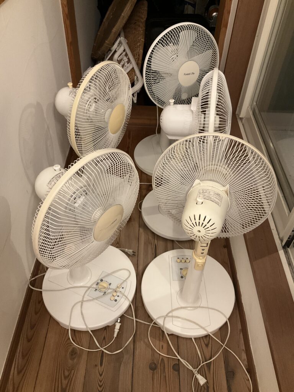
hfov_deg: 48.2
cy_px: 196
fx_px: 328
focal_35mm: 29
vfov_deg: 61.7
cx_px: 147
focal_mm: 3
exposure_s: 1/25
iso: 250
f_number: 1.8
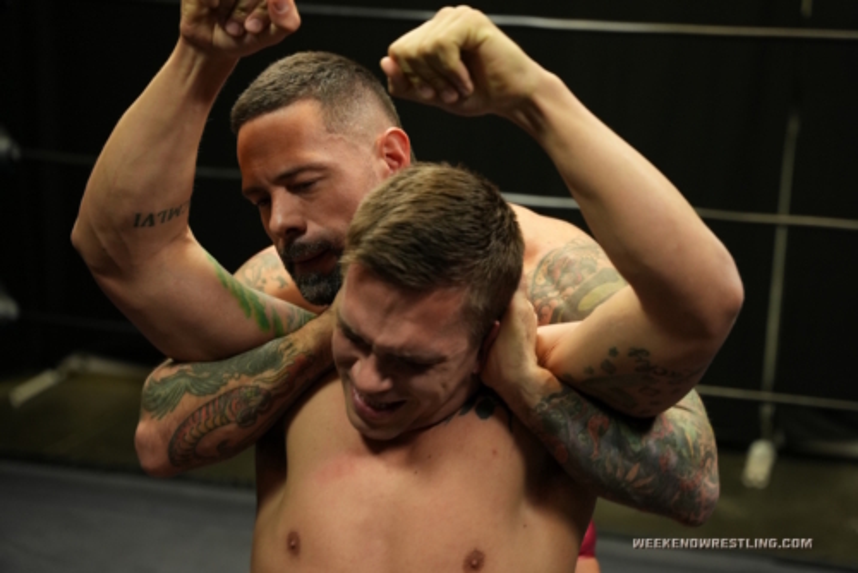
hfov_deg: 28.8
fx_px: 1669
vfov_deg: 19.5
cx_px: 429
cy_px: 286
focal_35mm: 70
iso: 3200
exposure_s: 1/125
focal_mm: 70
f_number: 2.8
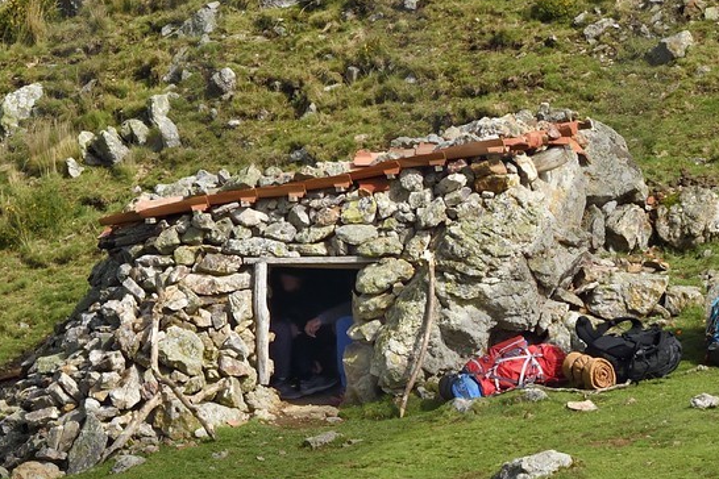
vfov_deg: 2.3
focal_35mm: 586
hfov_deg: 3.5
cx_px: 137
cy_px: -49
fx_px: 11703
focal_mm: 200
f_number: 13
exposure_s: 1/250
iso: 200
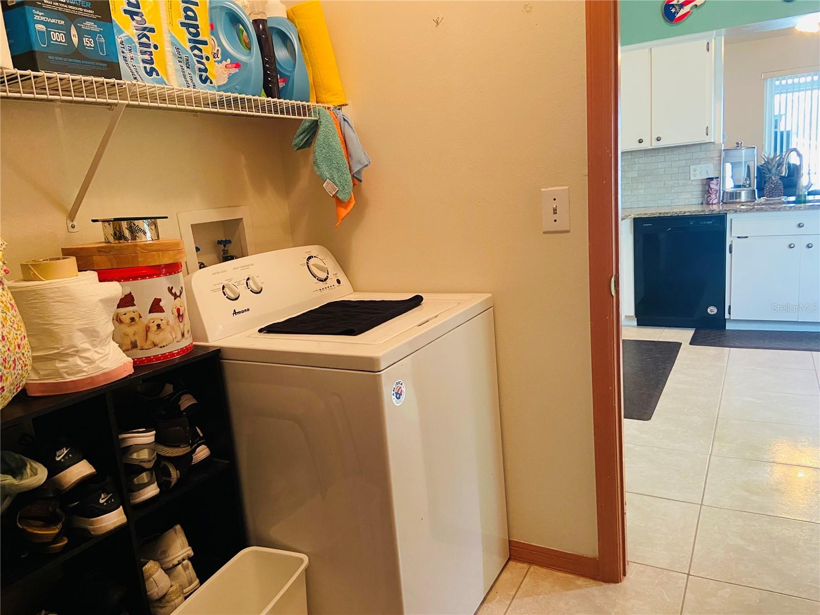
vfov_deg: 53.1
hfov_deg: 67.3
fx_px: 616
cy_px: 308
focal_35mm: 26
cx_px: 410
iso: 320
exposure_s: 1/60
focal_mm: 4.25
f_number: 1.8
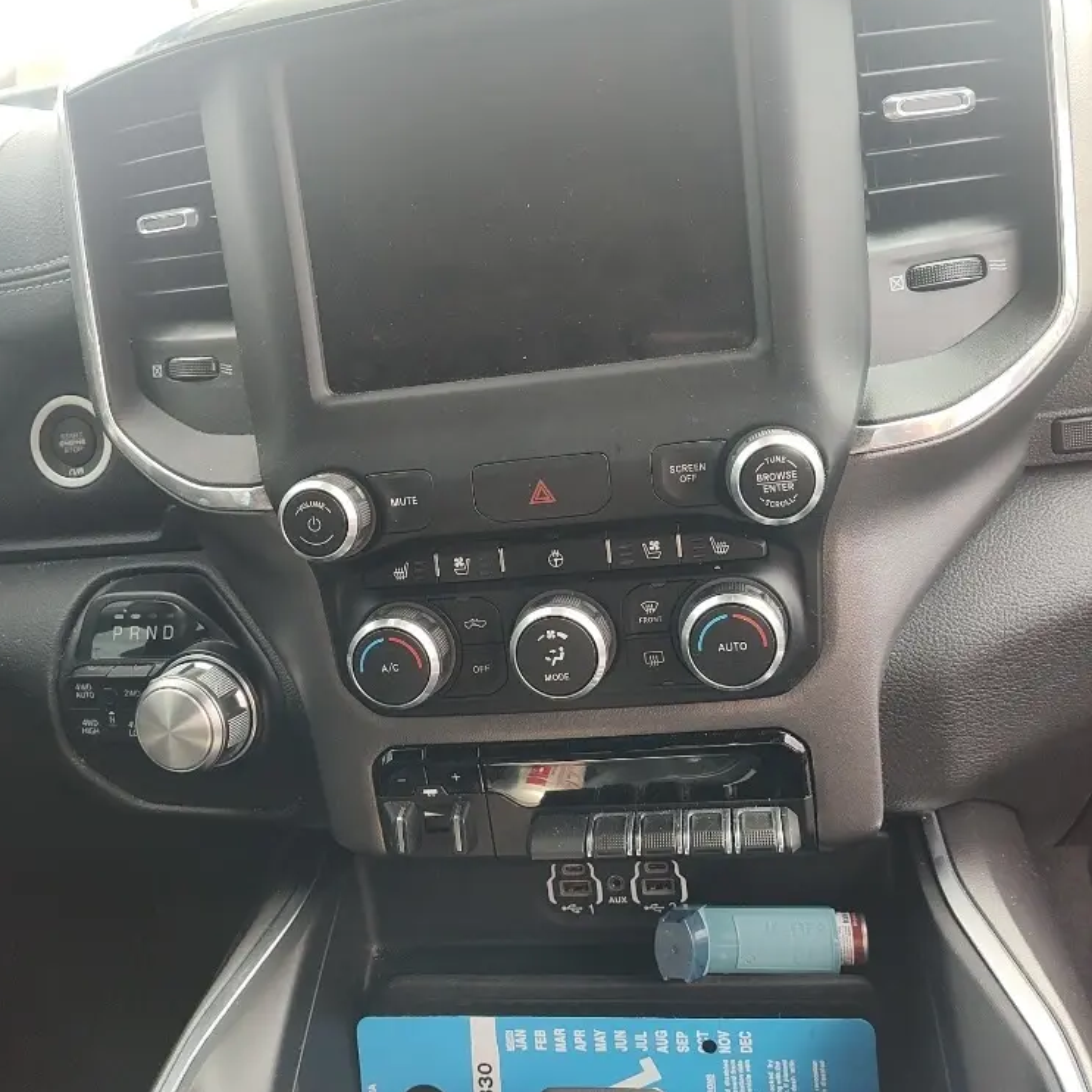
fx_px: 999
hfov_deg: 57.3
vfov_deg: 57.3
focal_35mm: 28
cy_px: 542
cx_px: 529
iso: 100
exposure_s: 1/226
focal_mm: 5.56
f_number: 1.8
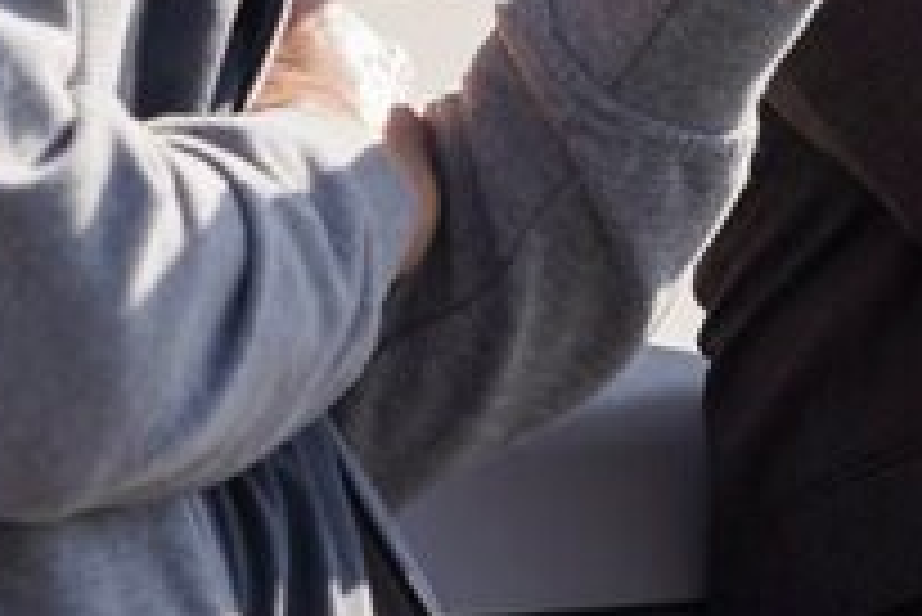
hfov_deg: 3.3
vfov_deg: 2.2
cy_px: -479
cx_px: 652
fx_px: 16095
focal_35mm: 628
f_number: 5.6
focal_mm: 161
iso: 100
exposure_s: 1/250
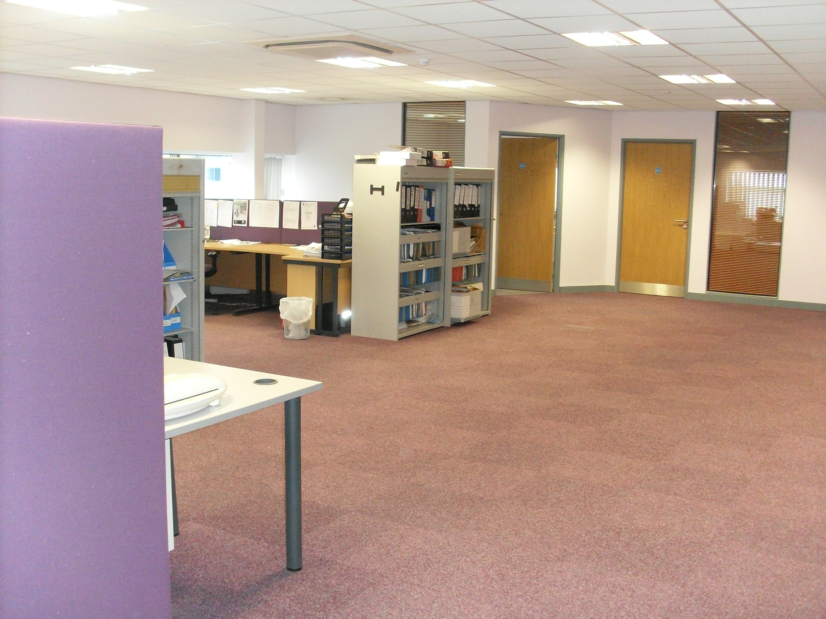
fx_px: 907
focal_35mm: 38
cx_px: 413
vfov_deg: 37.7
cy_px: 310
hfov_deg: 49.0
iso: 320
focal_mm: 6.3
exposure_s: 1/45
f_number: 3
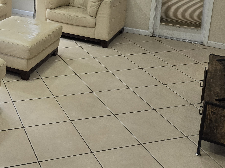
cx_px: 43
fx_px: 338
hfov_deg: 35.6
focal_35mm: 52
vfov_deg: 26.4
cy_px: -3
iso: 100
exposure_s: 1/120
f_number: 1.8
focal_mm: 5.4
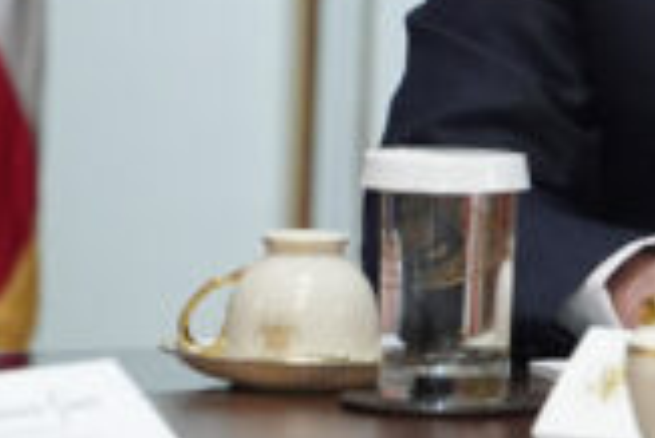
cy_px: -24
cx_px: 898
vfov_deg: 1.5
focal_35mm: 928
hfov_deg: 2.2
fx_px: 16899
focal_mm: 150
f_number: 2.2
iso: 2000
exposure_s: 1/250
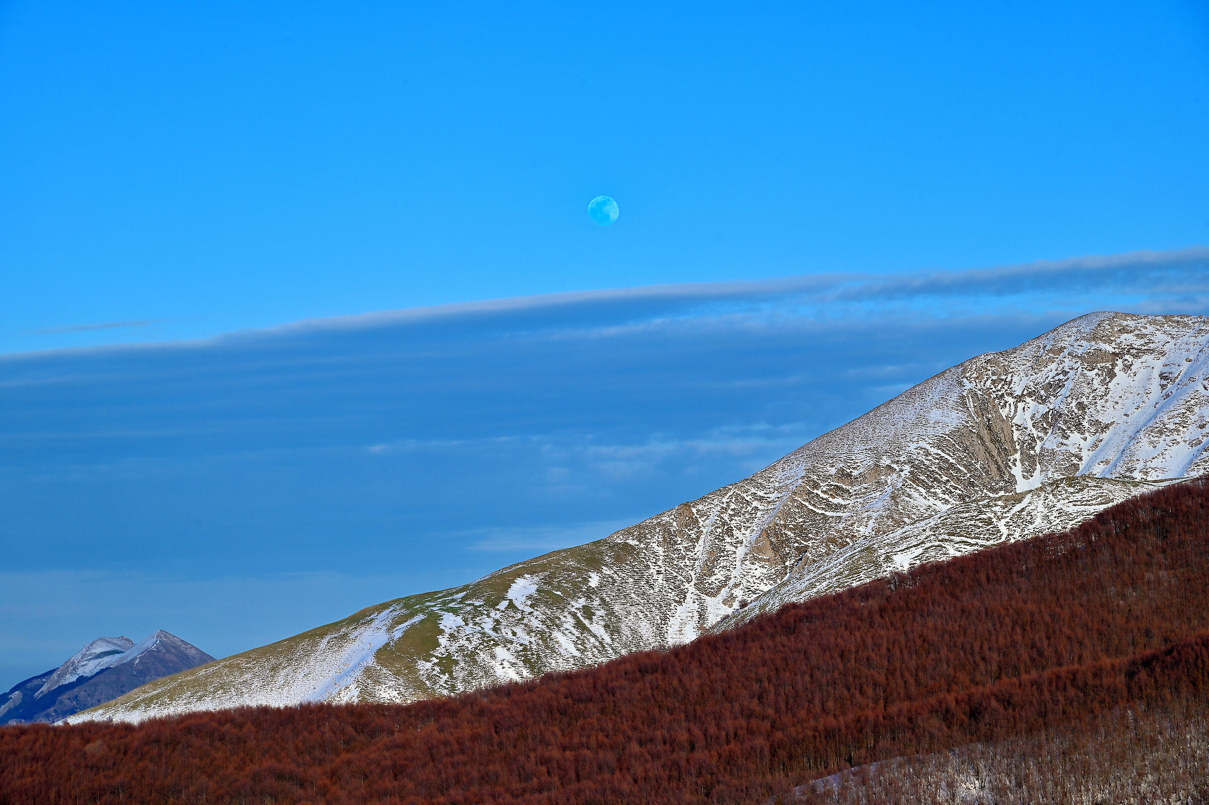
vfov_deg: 13.0
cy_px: 402
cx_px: 604
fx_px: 3524
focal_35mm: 105
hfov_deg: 19.5
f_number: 11
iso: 100
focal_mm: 105
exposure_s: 1/250
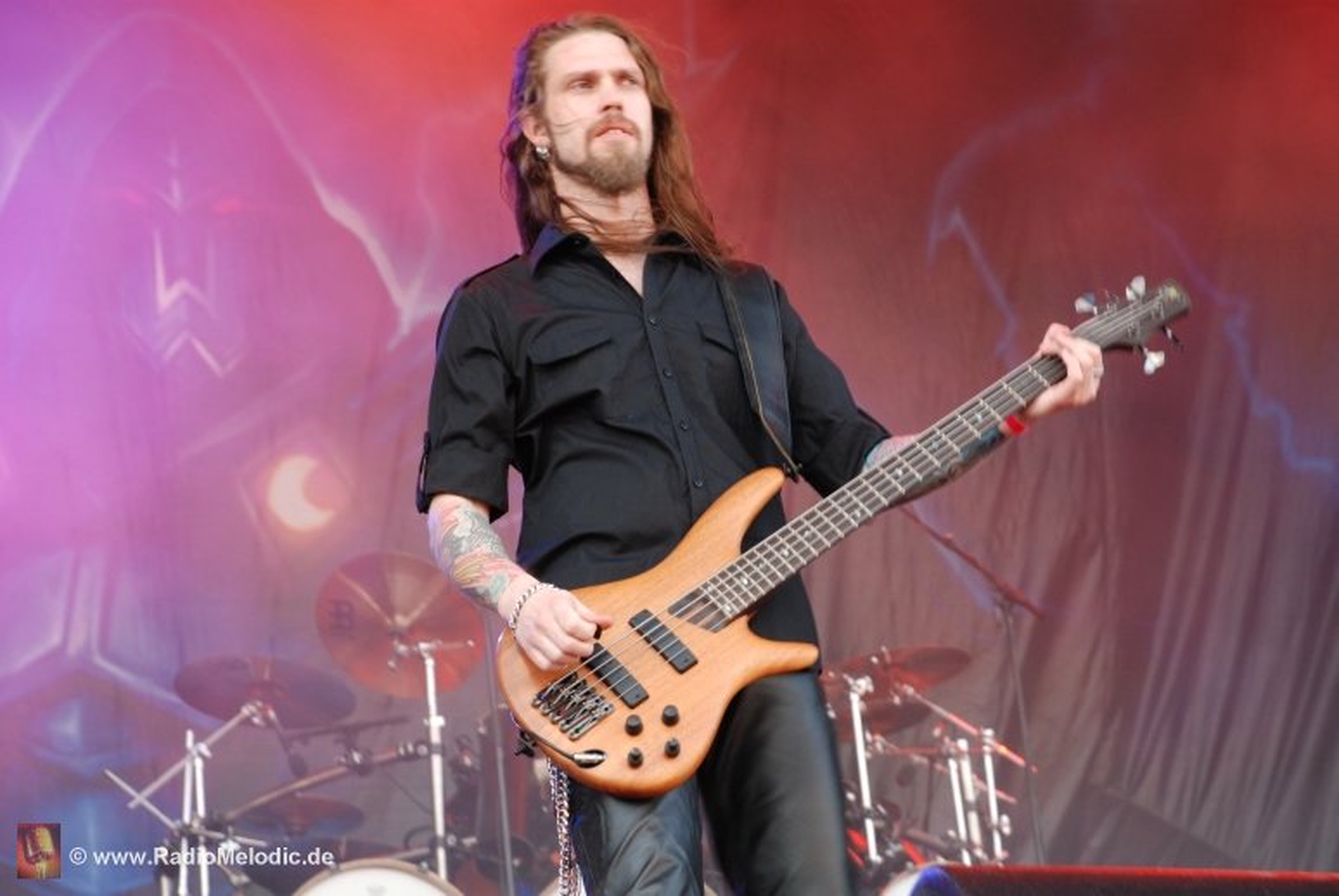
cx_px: 670
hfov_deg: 16.1
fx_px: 4748
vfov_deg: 10.8
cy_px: 448
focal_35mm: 128
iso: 400
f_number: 5.6
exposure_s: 1/50
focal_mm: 85
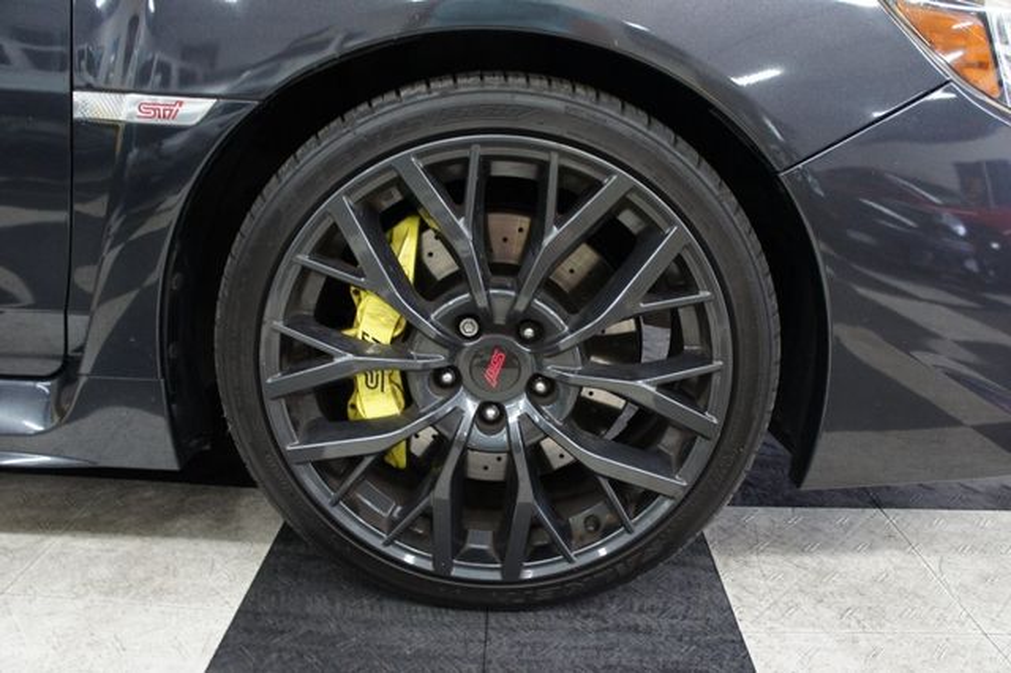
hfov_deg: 67.4
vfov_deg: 47.9
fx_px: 758
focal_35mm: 27
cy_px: 336
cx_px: 506
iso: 800
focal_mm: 18
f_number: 3.5
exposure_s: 1/30
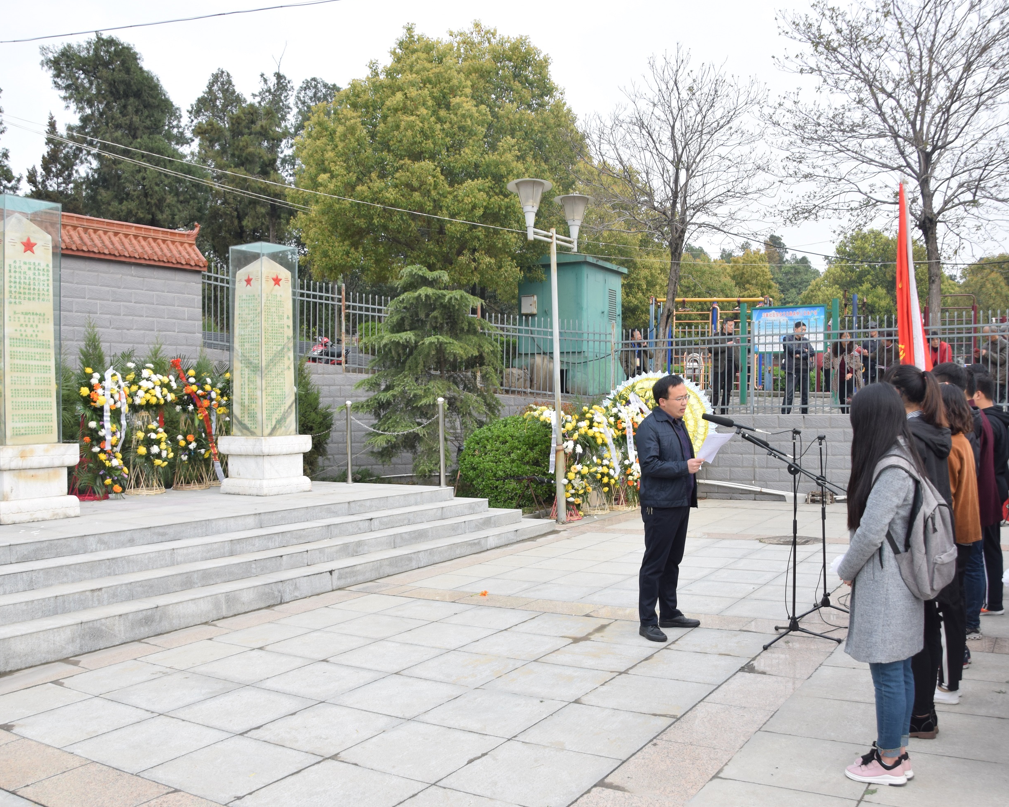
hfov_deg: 57.1
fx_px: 926
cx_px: 535
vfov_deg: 47.1
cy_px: 399
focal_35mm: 31
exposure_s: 1/250
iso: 320
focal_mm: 18
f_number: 8
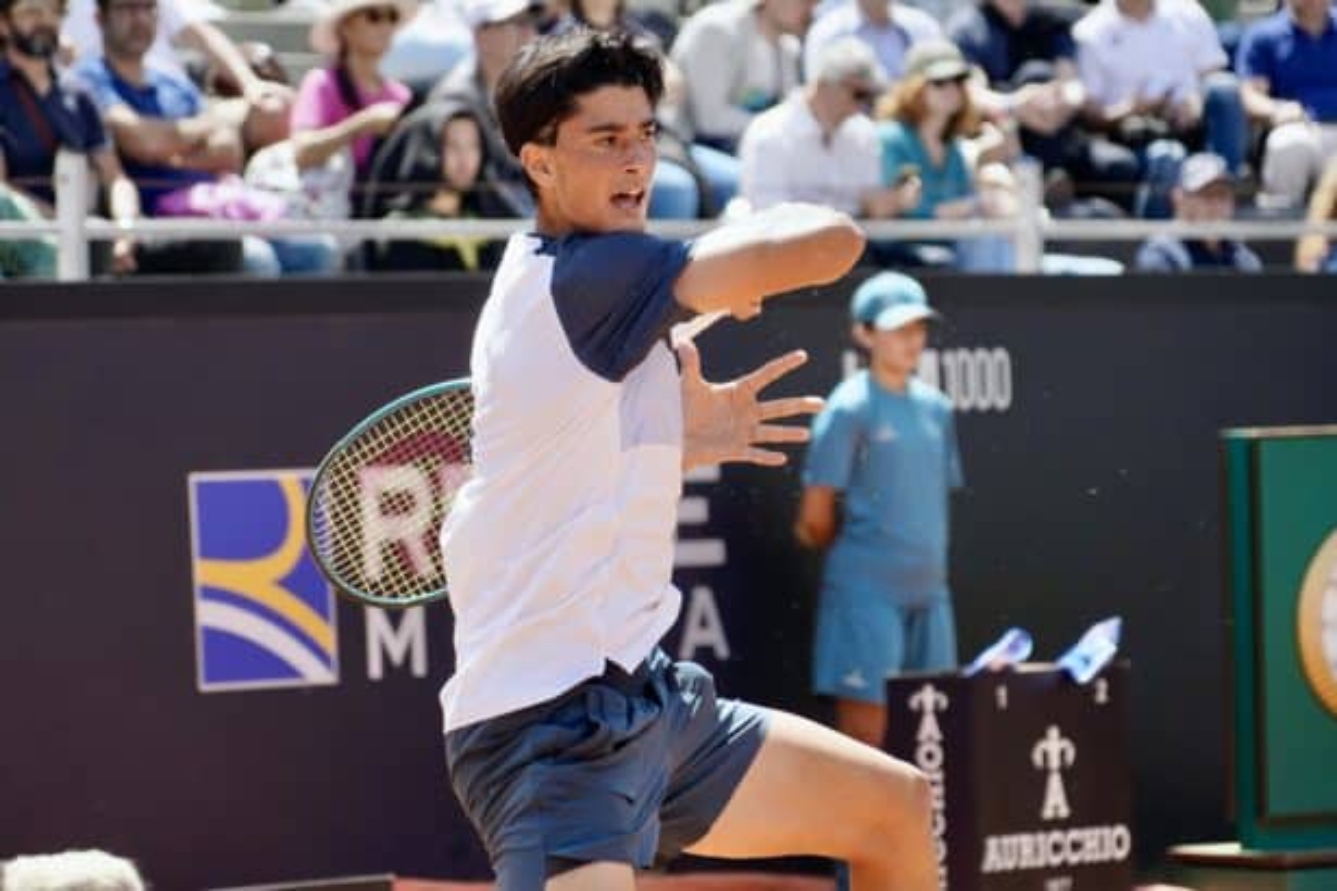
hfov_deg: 10.2
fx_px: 7464
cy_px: 446
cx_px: 668
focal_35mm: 201
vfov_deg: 6.8
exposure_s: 1/2500
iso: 1600
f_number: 6.3
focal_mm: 201
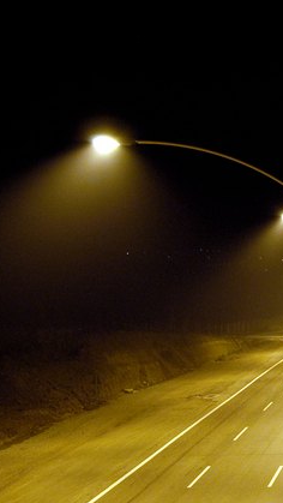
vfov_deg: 34.7
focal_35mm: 60
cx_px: 433
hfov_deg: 17.8
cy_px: 306
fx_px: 800
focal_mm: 20
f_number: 6.3
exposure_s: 1/4
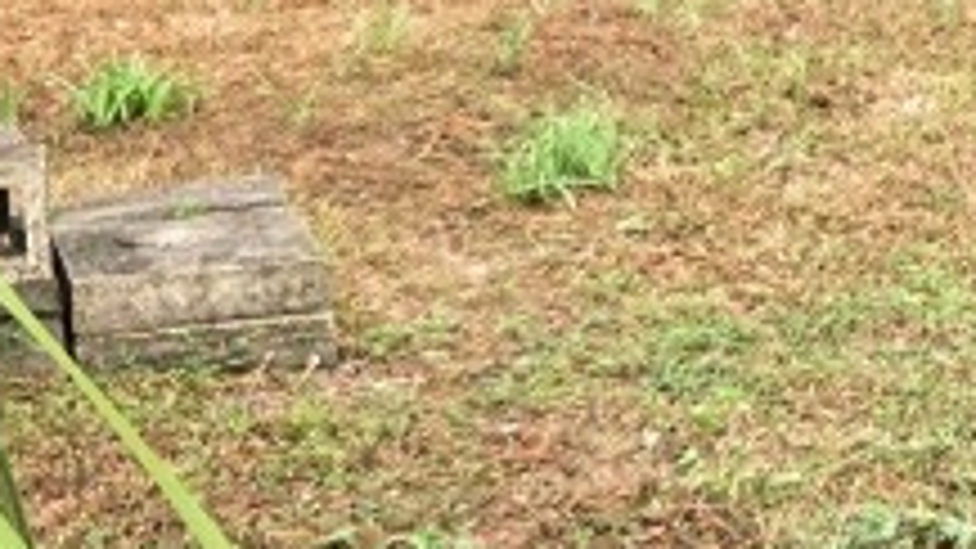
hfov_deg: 16.6
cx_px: 1453
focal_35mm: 118
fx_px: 3053
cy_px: -189
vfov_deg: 10.0
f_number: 1.8
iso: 64
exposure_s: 1/180
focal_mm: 5.4
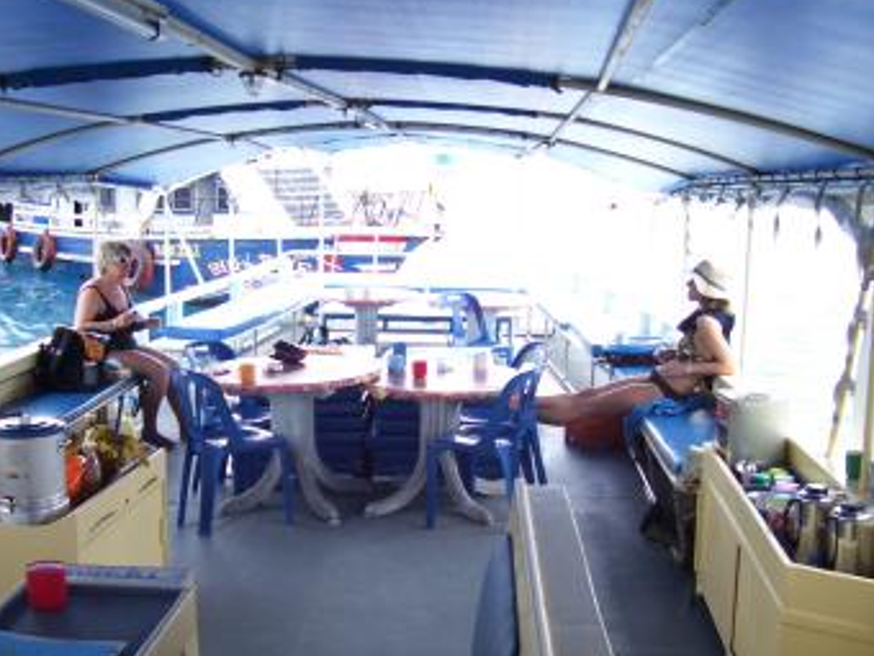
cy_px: 358
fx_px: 1136
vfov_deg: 32.2
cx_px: 388
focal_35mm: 45
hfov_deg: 42.0
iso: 80
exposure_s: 1/250
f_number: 2.7
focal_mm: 5.6
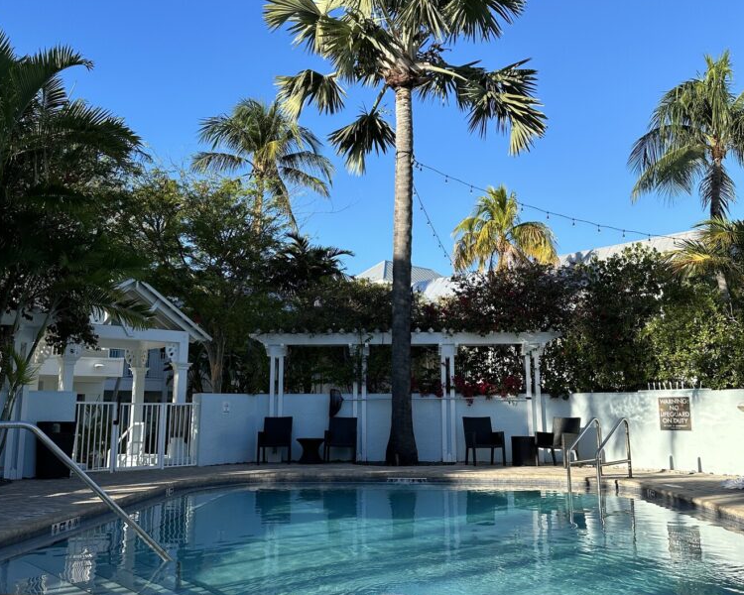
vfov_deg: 45.8
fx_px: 705
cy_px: 292
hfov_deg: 55.7
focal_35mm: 32
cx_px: 371
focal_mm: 6.86
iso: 80
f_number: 1.78
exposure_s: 1/2155
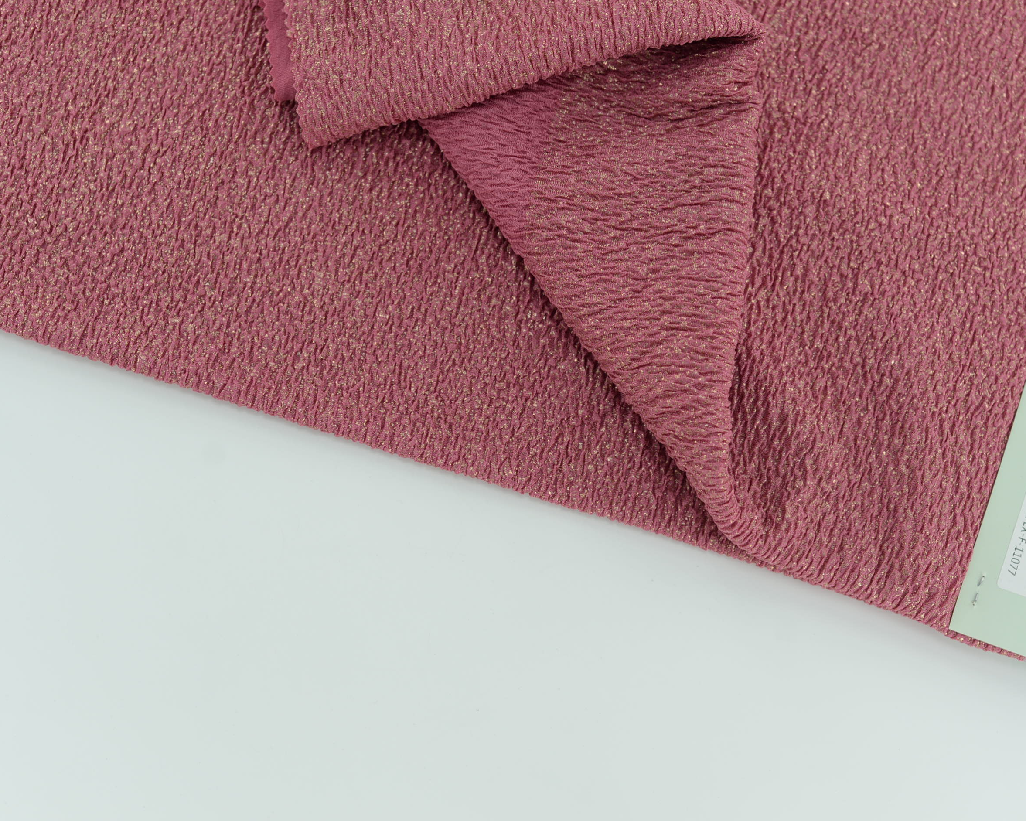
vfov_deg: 25.4
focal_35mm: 60
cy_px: 408
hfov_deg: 31.4
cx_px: 542
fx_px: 1822
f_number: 4
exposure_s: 1/125
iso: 100
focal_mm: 50
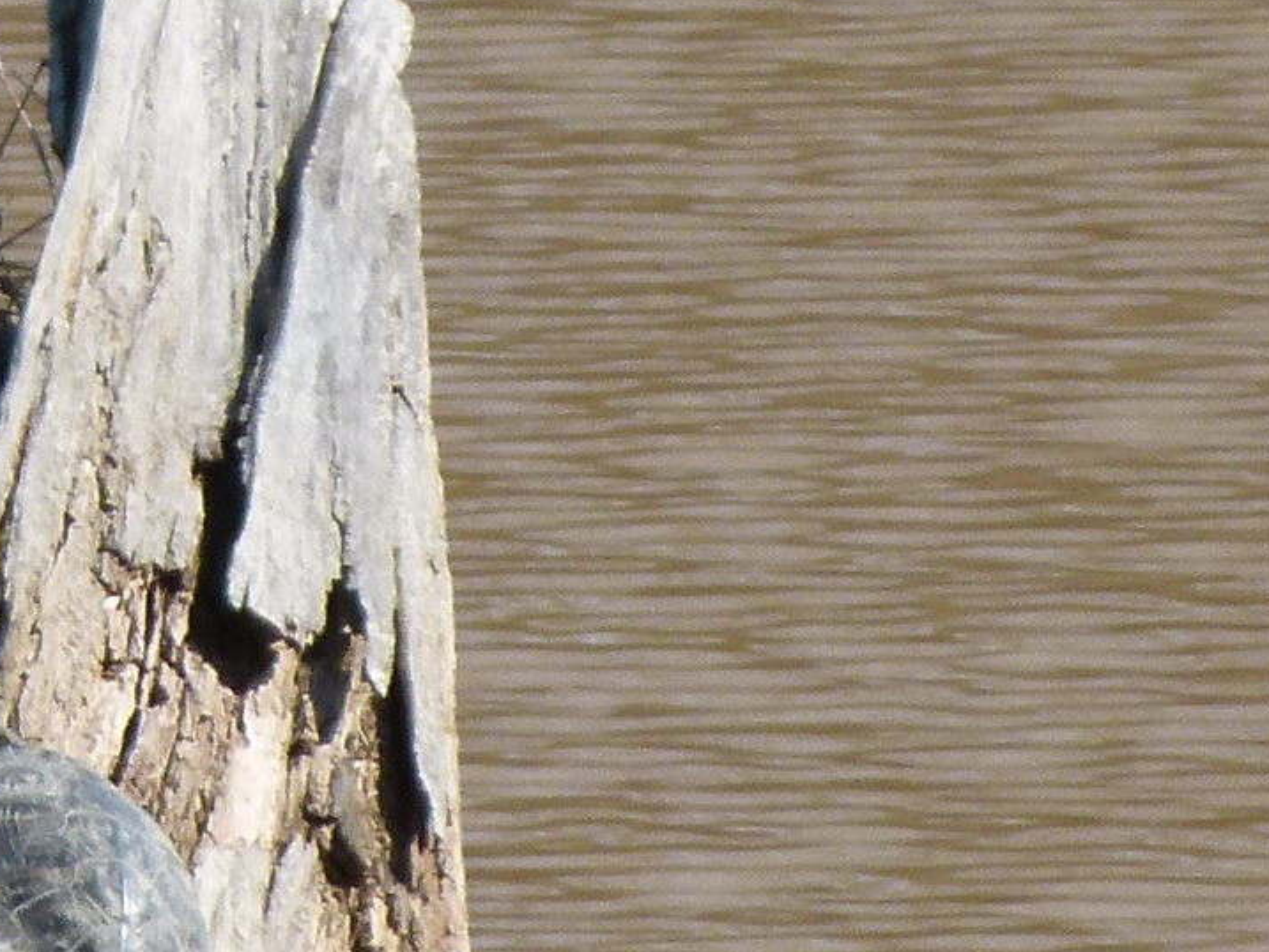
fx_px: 102150
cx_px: -136
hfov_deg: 0.7
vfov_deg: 0.5
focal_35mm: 2786
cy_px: 857
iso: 100
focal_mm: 108
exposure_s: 1/400
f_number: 5.2
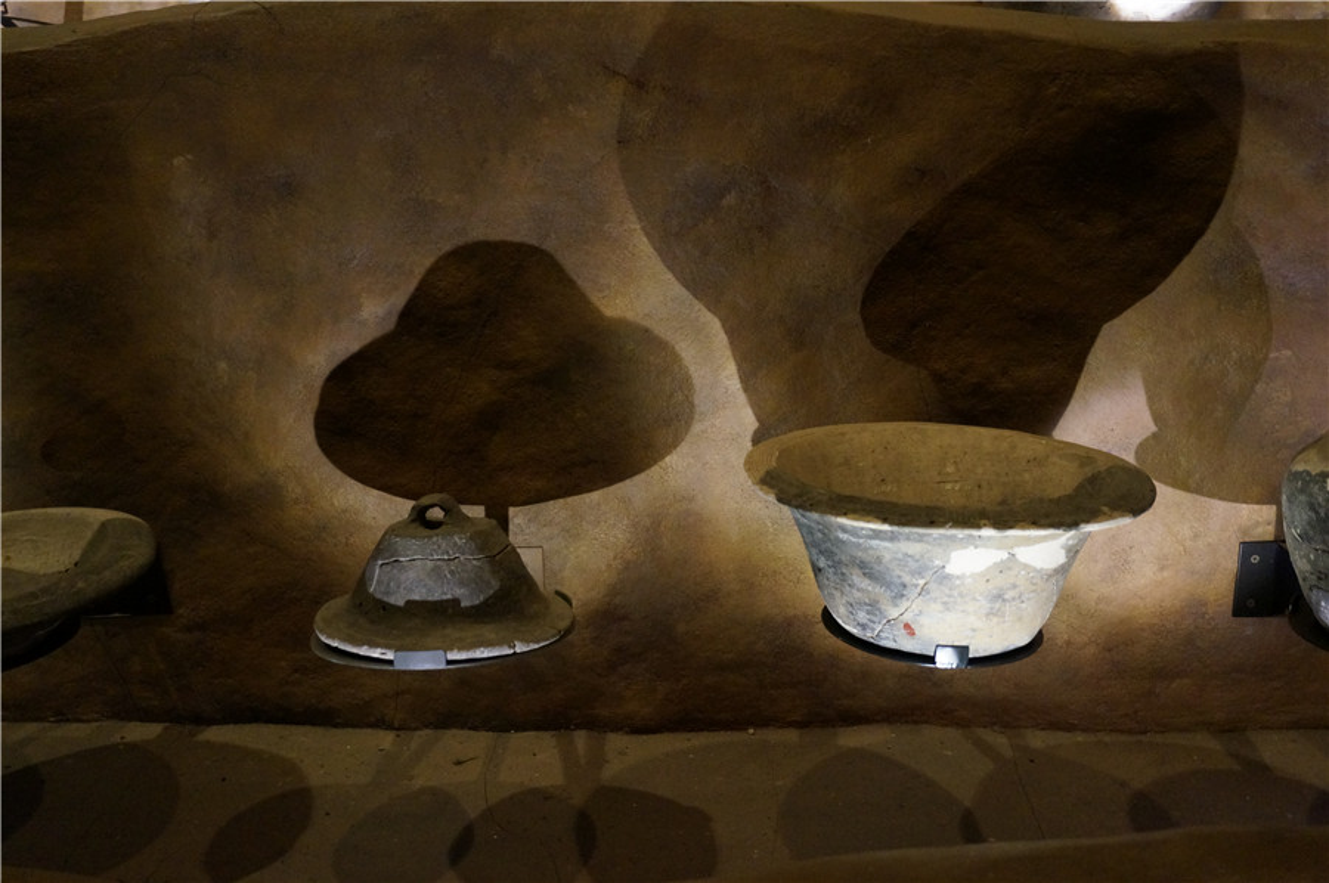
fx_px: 1328
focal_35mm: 36
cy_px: 442
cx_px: 664
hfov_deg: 53.2
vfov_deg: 36.8
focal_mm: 24
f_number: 4.5
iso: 3200
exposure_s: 1/25
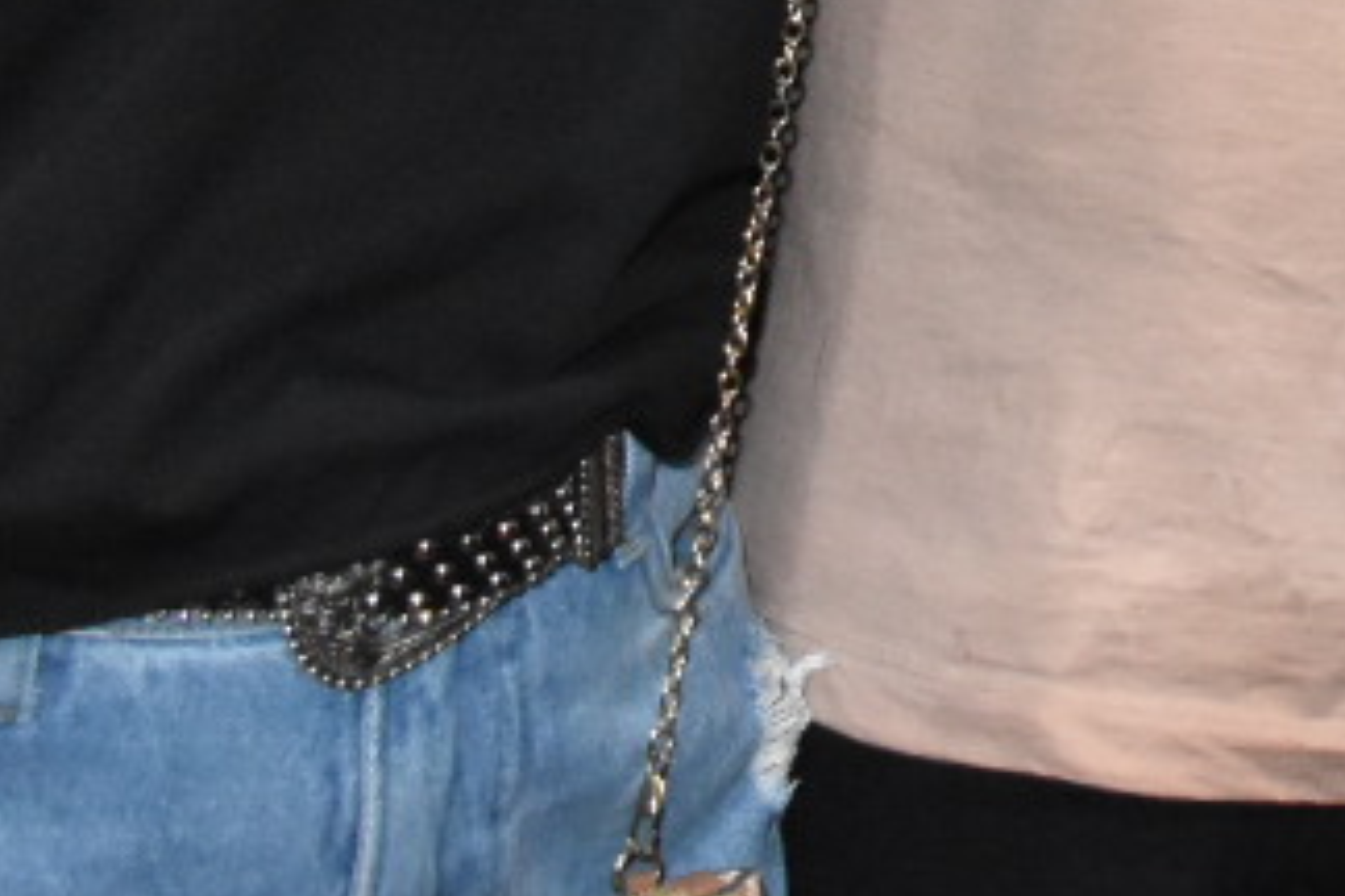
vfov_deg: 9.3
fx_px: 5043
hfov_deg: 13.7
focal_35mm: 135
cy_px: -1137
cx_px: 2383
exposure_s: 1/100
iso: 2500
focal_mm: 18
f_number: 3.5
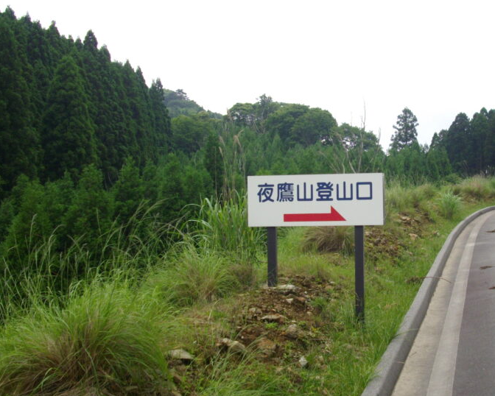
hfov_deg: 33.9
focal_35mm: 55
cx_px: 315
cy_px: 199
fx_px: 806
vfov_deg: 27.6
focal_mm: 6.2
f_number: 2.8
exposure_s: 1/500
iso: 100
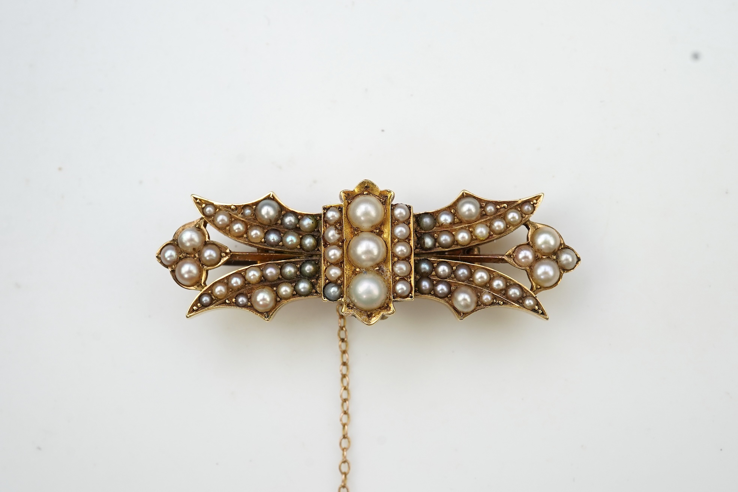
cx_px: 369
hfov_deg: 43.6
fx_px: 922
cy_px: 246
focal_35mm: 45
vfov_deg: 29.9
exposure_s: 1/25
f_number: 16
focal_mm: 30
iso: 400
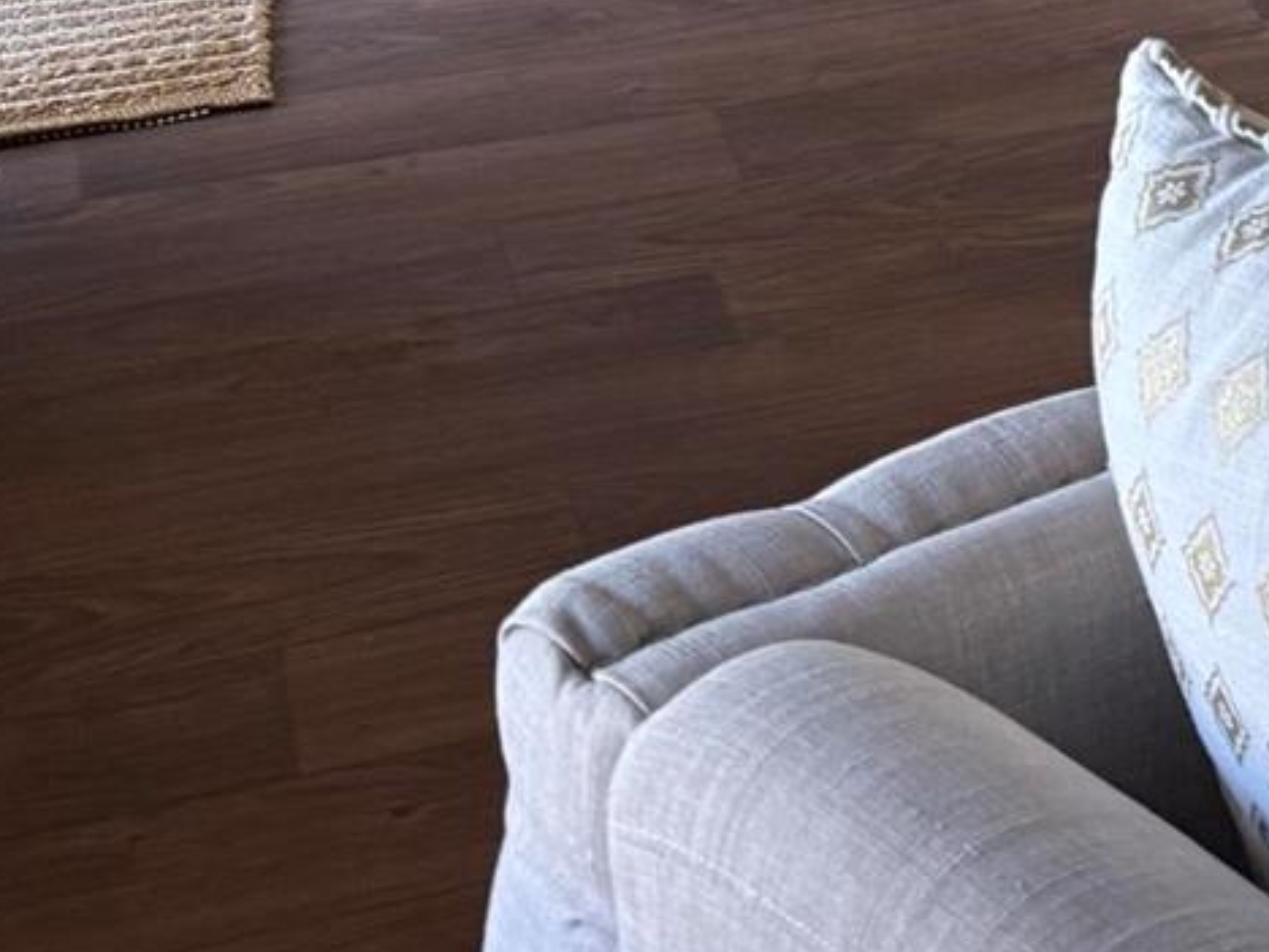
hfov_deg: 16.2
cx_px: 2196
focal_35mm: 105
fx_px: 3849
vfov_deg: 12.3
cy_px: -1033
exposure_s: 1/120
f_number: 1.78
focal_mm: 6.76
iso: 125
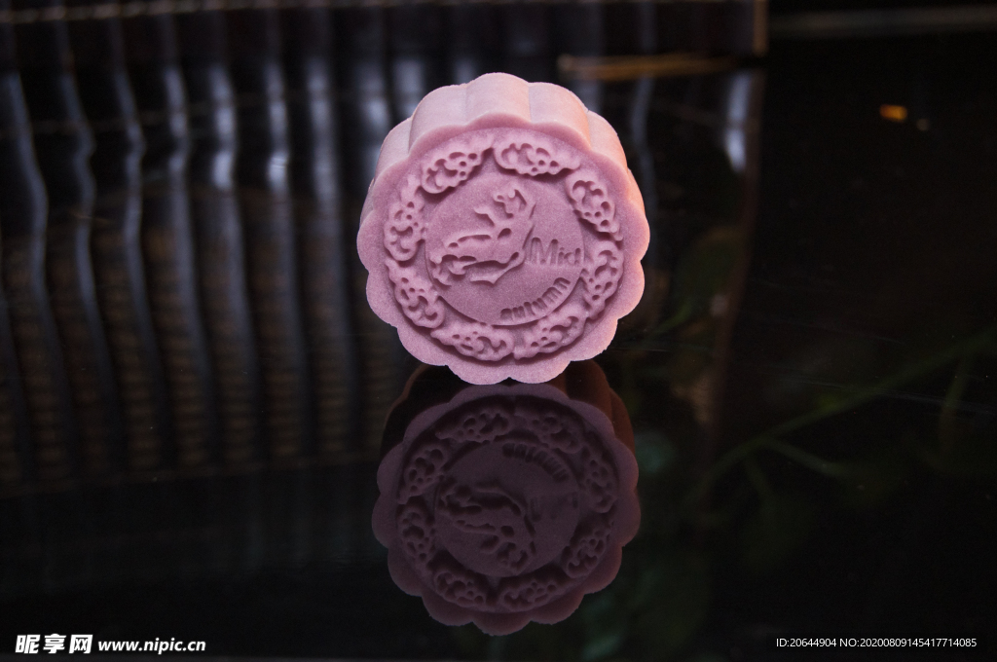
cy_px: 331
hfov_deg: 33.4
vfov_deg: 22.6
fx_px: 1660
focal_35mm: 60
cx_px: 498
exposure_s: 1/125
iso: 400
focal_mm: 40
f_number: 6.3
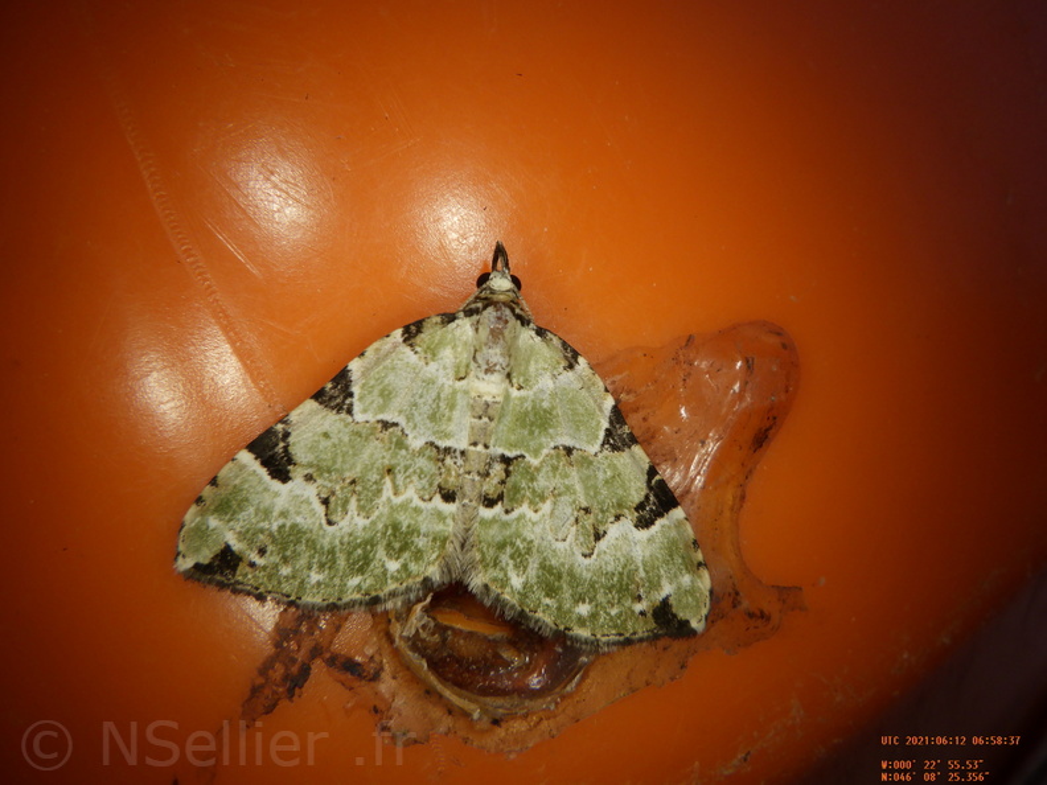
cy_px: 392
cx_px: 524
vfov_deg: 41.8
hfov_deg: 54.0
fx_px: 1028
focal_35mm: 34
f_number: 4.6
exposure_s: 1/1000
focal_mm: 6.1
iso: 125
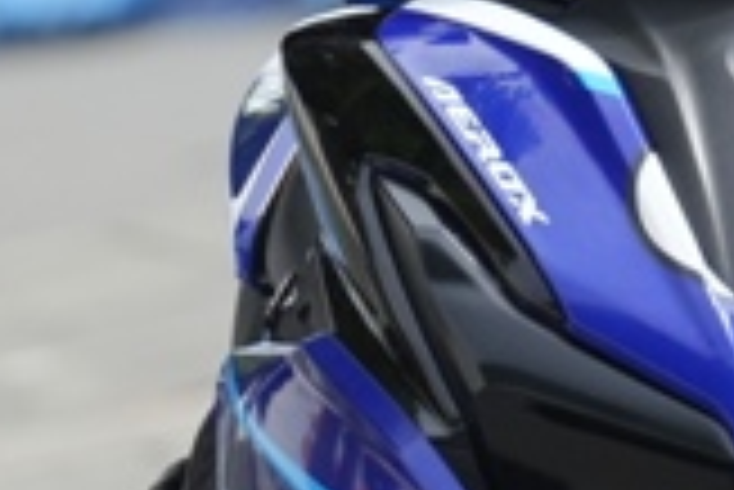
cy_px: -128
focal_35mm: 1253
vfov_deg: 1.1
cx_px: 86
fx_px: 25569
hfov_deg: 1.6
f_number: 5
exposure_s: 1/2000
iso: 800
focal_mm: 200
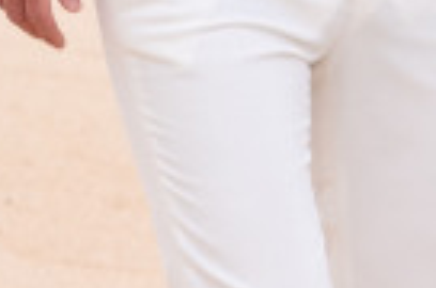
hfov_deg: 4.1
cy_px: -414
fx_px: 5981
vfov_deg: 2.7
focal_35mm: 495
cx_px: 1260
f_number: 5.6
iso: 400
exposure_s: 1/1000
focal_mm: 56
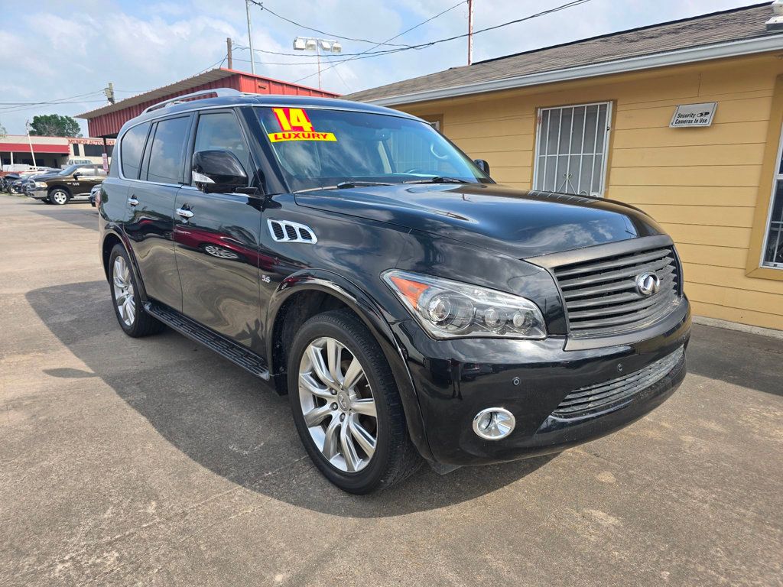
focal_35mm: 23
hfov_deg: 73.9
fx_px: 520
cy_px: 294
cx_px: 392
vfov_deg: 58.9
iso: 12
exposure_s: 1/547
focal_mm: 6.3
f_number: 1.7
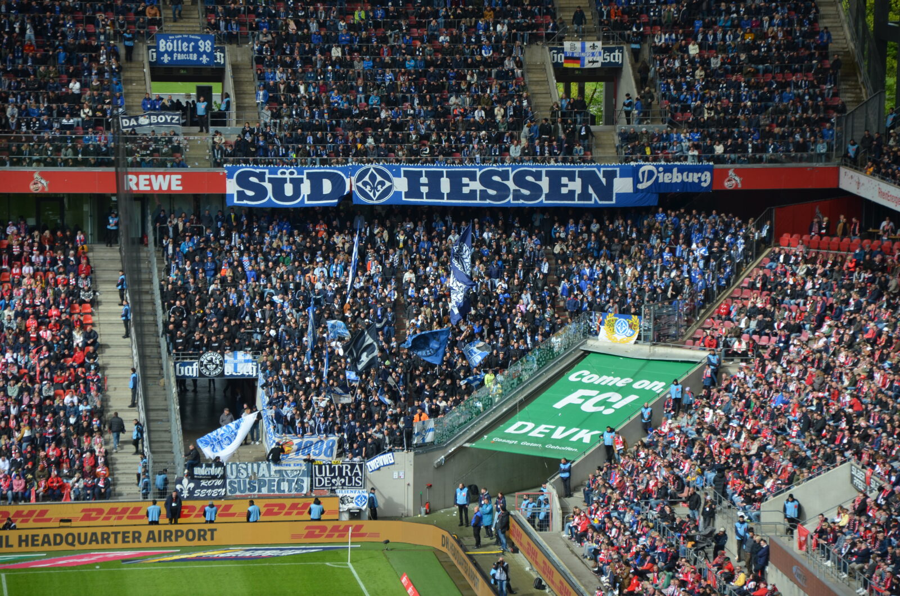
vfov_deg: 8.7
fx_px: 3930
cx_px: 450
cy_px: 298
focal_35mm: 158
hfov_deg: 13.1
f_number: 5.6
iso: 200
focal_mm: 105
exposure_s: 1/500
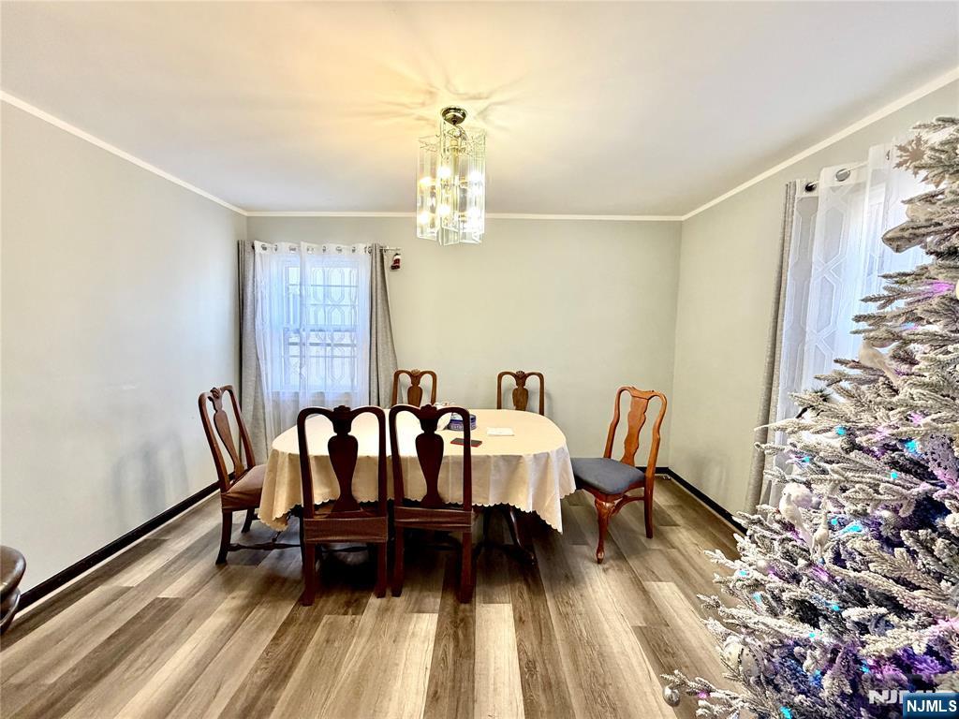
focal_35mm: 14
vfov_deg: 85.7
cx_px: 480
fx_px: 388
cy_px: 360
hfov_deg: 102.1
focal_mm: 2.22
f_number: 2.2
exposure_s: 1/120
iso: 250
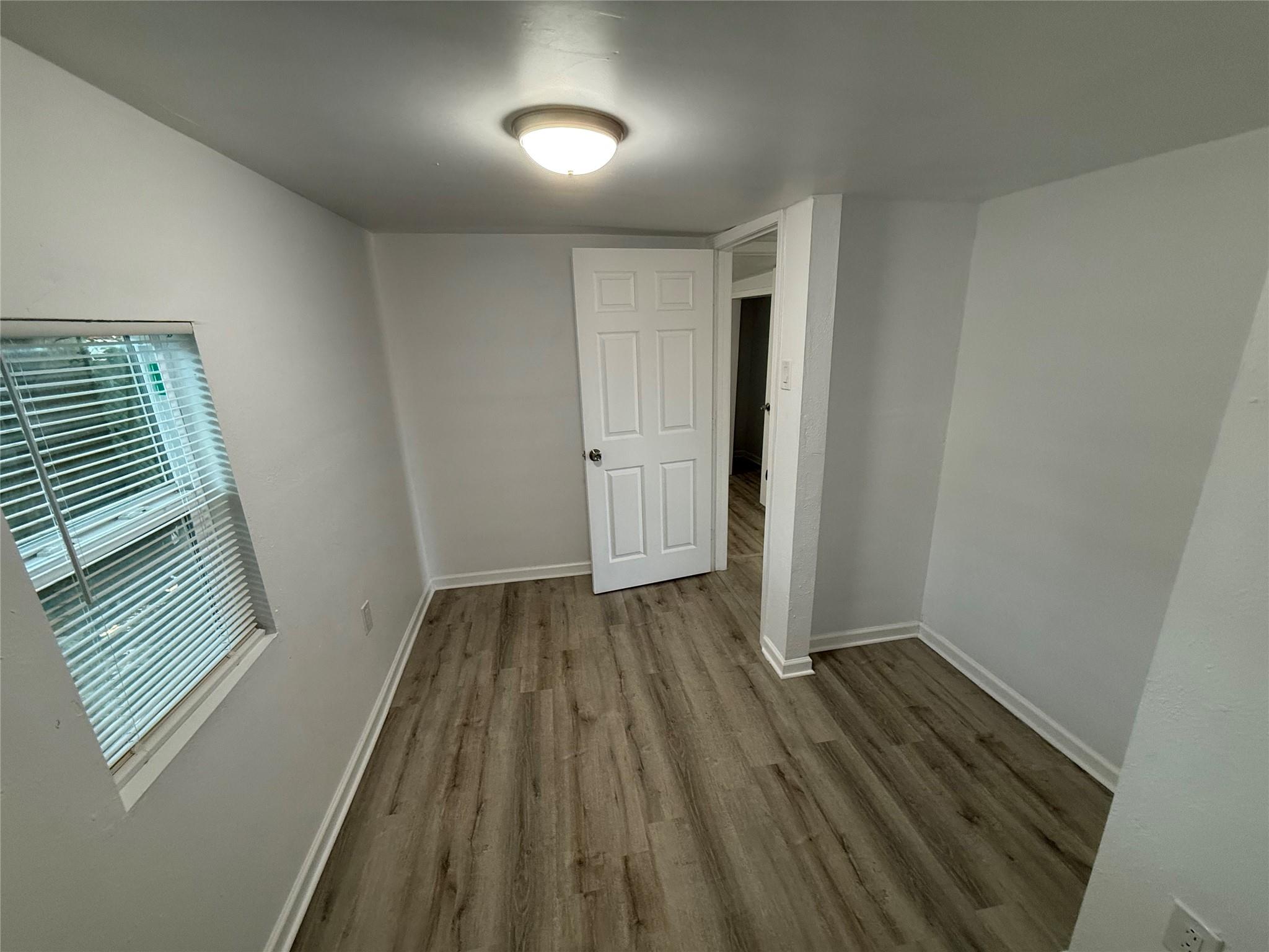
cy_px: 476
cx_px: 634
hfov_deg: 102.1
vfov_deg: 85.7
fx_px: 513
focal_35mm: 14
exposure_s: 1/120
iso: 250
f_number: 2.2
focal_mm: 2.22
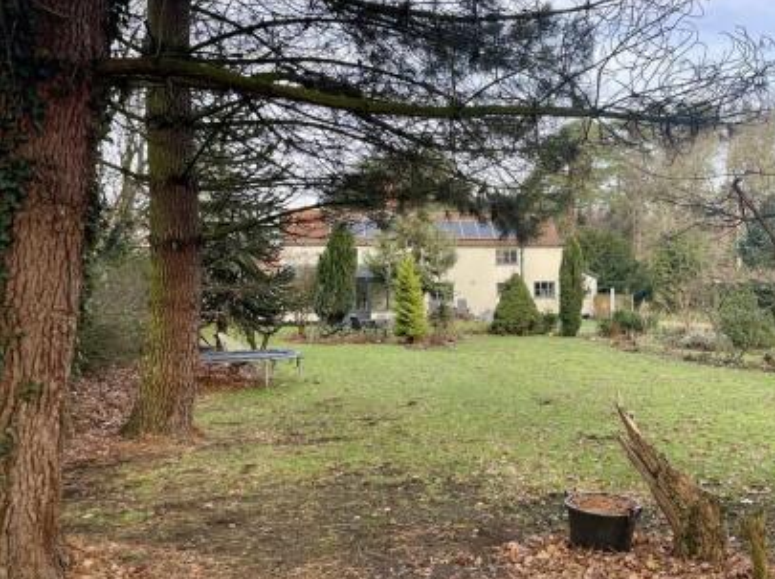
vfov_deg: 39.6
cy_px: 280
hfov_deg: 49.8
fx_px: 805
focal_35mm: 36
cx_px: 556
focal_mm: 5.1
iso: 32
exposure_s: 1/292
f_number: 1.6
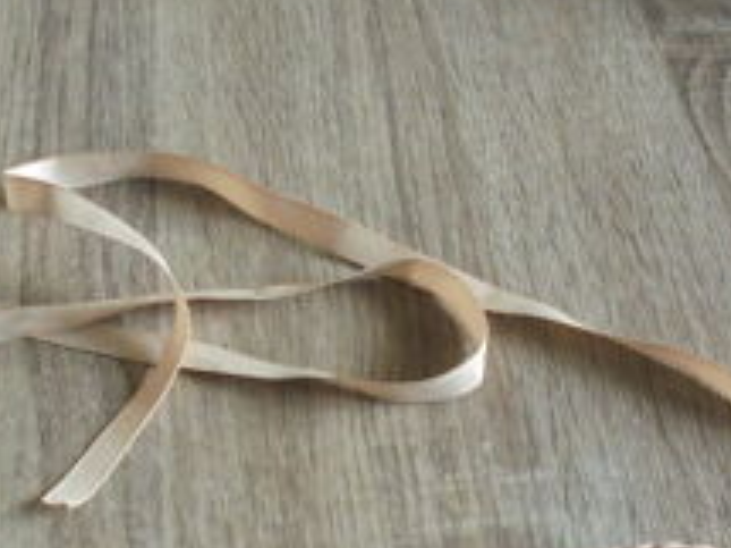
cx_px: 228
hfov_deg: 32.9
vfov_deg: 24.1
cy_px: 541
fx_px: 1224
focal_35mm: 58
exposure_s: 1/30
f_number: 3.5
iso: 250
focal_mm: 4.6
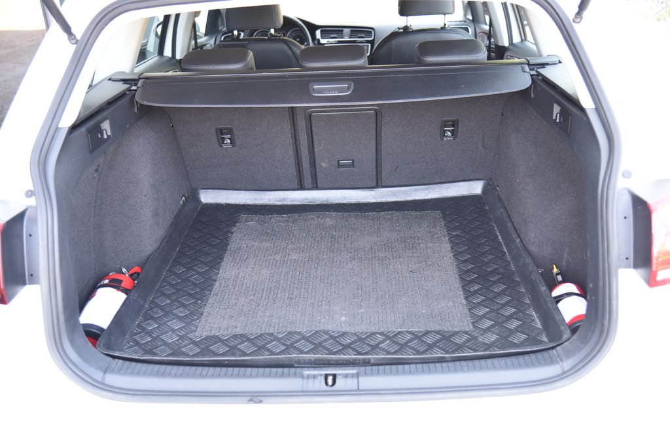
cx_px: 335
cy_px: 224
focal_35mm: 38
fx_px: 708
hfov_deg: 50.7
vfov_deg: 35.1
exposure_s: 1/60
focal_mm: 38
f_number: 4
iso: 500
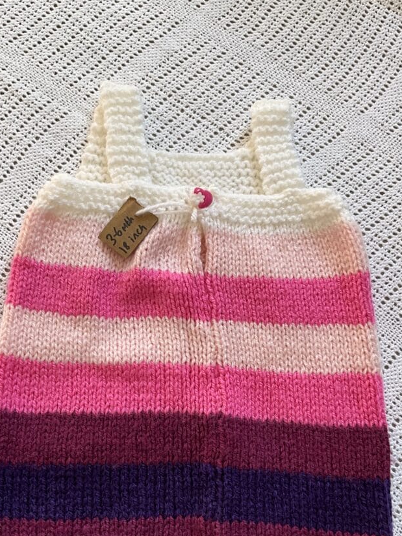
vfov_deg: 50.9
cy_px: 330
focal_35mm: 36
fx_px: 557
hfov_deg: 39.7
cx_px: 201
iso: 40
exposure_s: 1/122
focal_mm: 3
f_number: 1.8
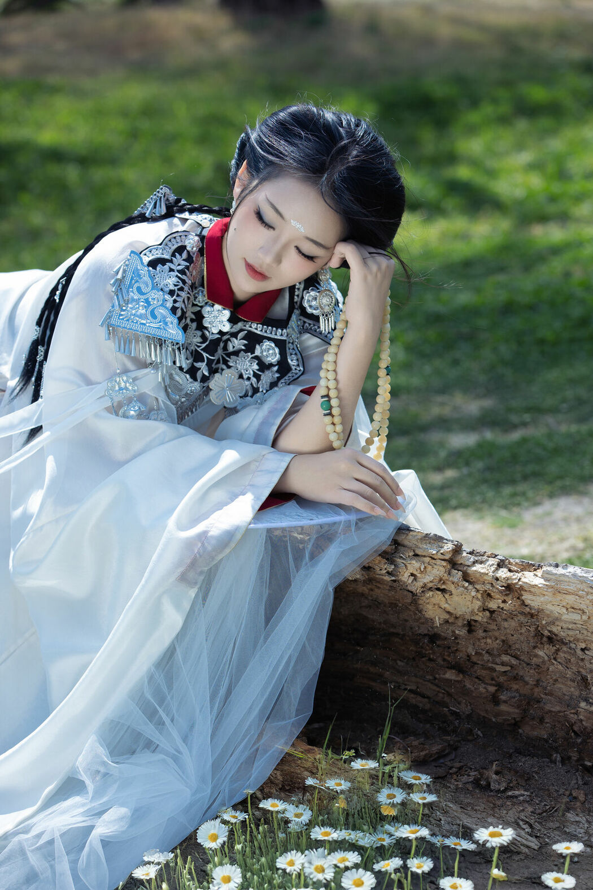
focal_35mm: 110
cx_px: 296
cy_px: 445
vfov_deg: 18.6
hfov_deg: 12.5
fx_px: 2718
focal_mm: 110
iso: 100
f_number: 5
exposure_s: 1/500
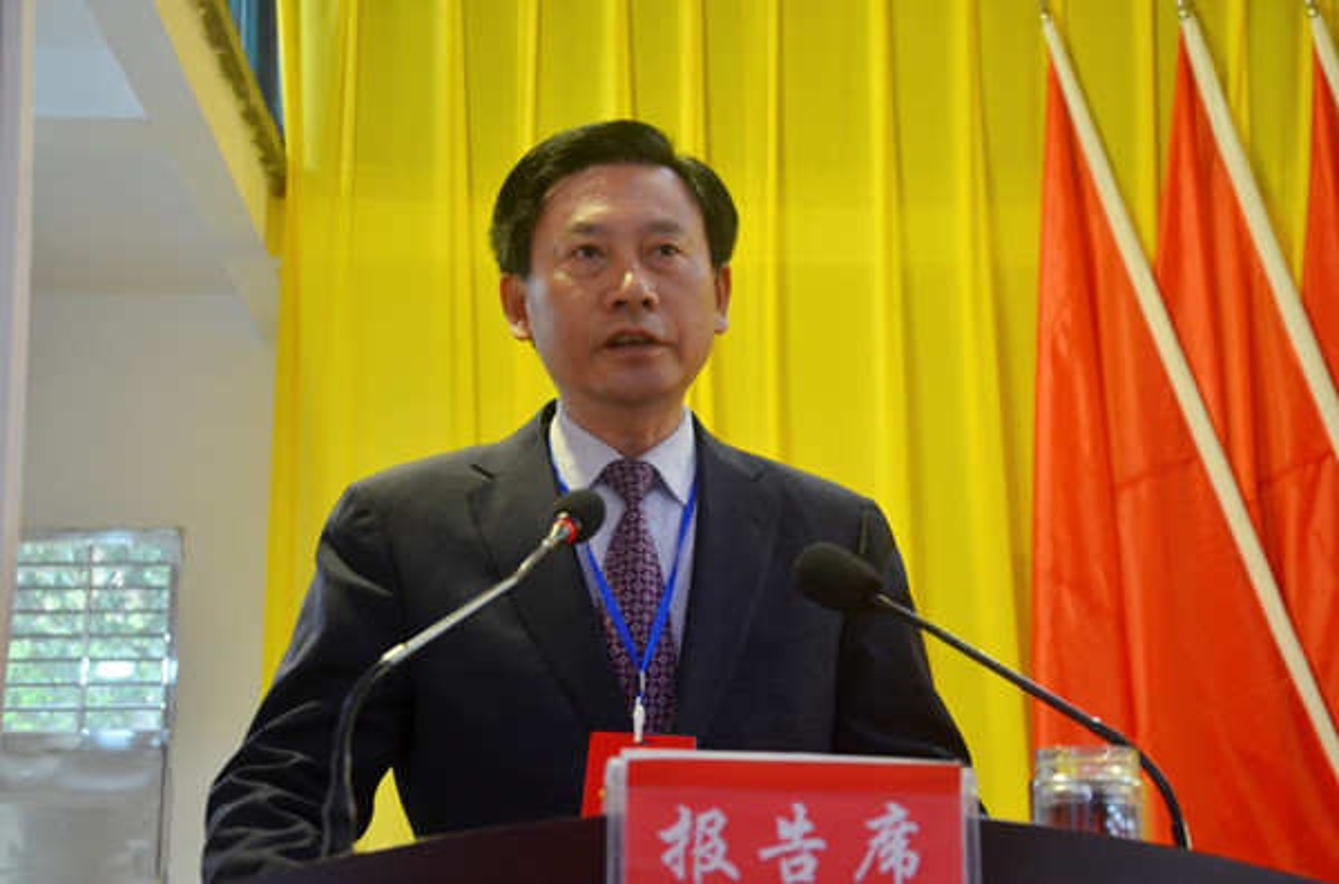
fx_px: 2670
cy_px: 442
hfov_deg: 28.2
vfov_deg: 18.8
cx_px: 670
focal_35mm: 72
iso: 800
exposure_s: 1/30
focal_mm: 48
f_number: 4.8
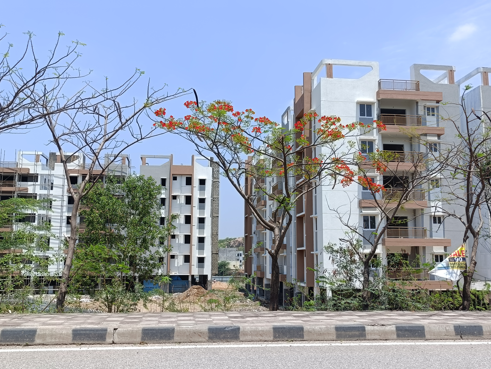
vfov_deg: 41.8
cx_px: 246
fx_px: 482
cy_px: 184
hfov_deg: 54.0
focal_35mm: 34
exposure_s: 1/637
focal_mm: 4.7
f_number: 1.7
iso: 102
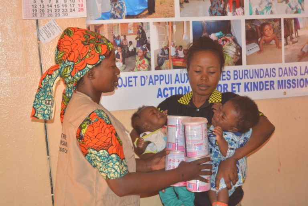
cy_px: 103
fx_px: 539
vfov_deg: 21.6
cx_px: 154
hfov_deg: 31.9
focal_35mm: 63
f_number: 5
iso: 720
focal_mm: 42
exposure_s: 1/60
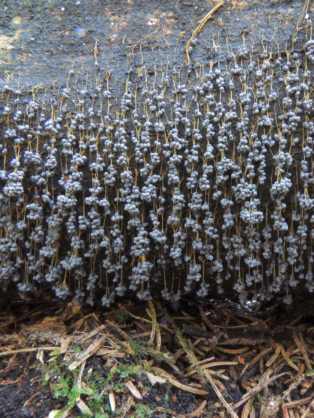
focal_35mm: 33
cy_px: 213
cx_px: 210
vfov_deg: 55.4
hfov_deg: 42.3
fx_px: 399
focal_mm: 4.3
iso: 100
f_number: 8.3
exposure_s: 4
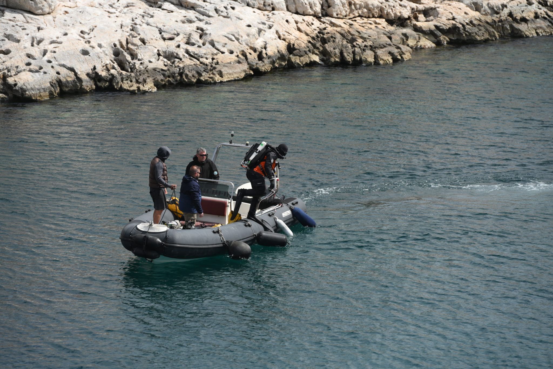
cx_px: 276
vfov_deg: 6.9
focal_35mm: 200
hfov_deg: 10.3
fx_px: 3072
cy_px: 184
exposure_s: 1/640
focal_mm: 200
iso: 100
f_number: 6.3
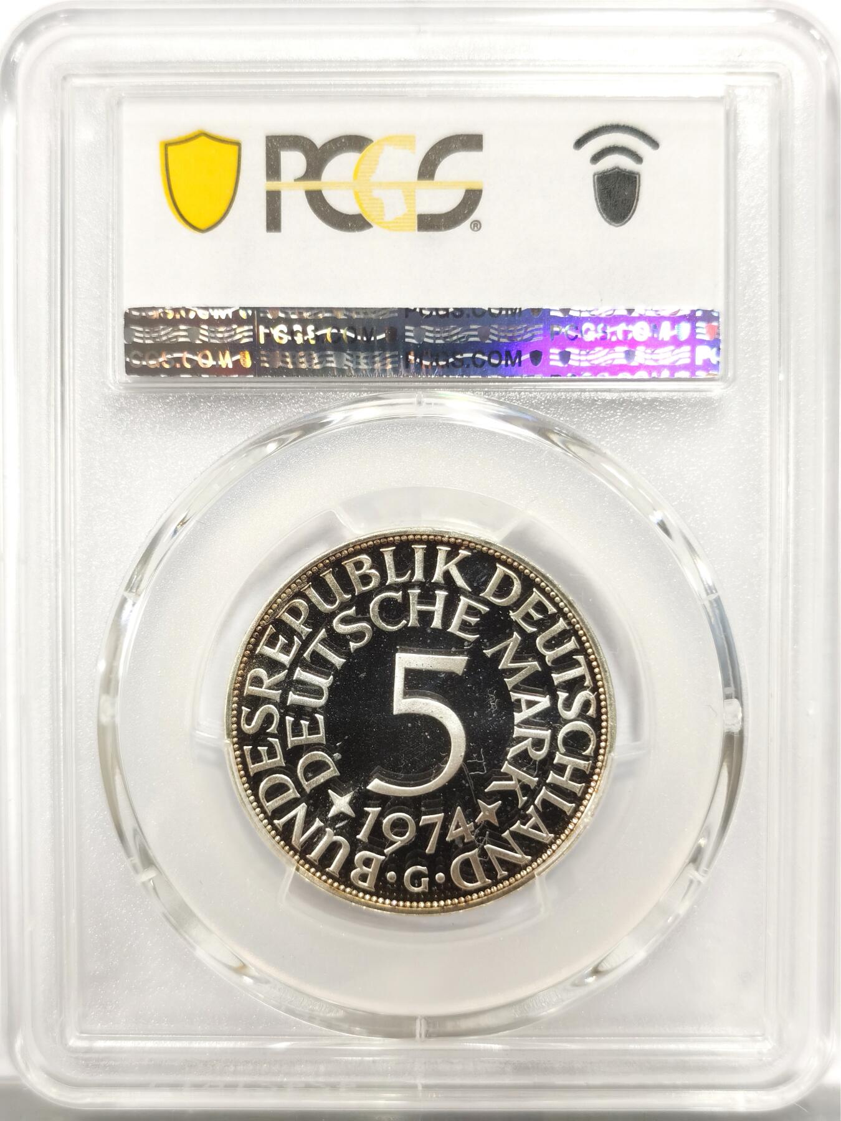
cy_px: 560
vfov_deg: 35.5
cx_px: 420
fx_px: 1749
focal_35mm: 54
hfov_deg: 27.0
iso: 160
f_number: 16
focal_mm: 5.56
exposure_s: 1/100
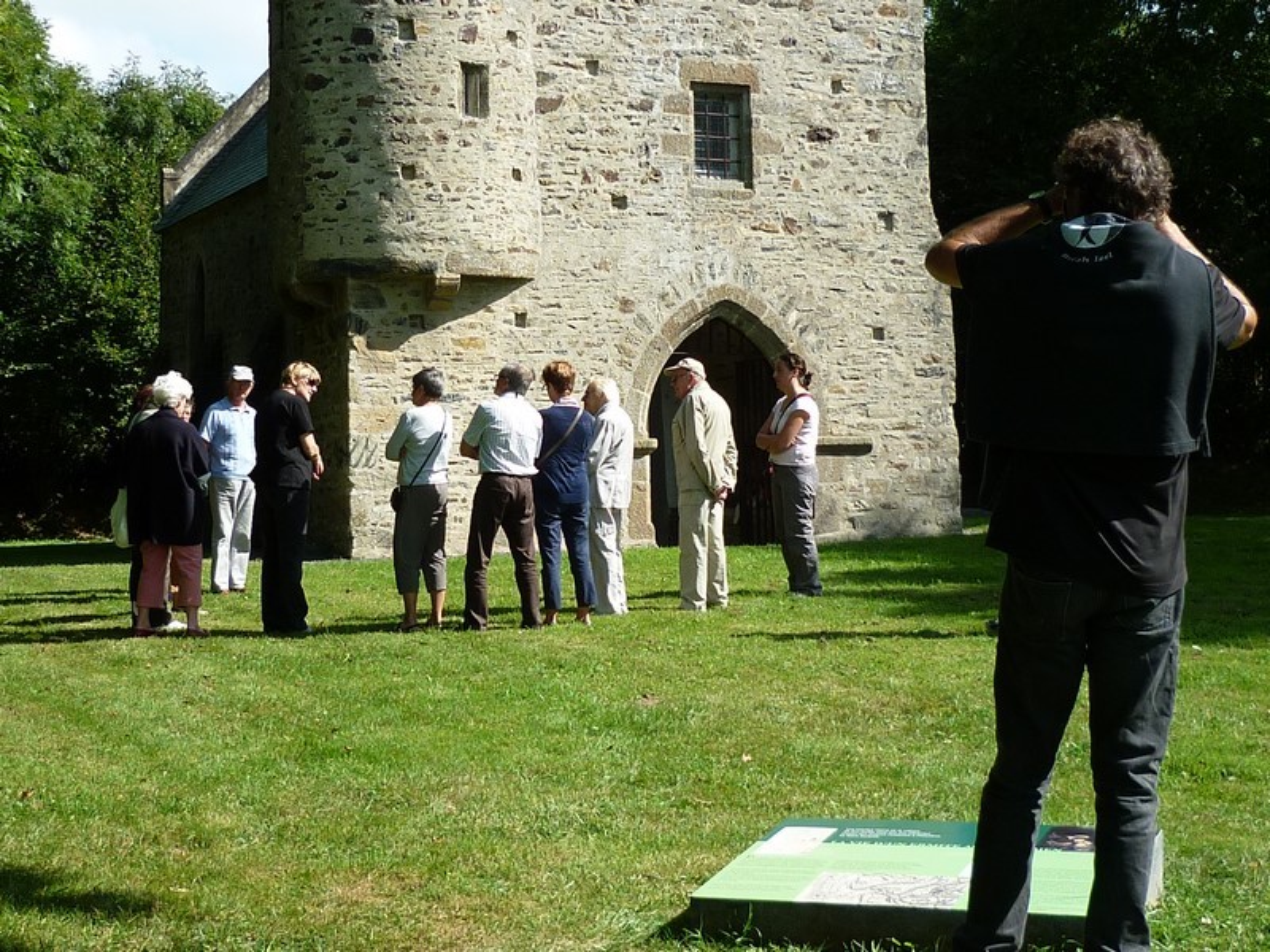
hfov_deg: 30.3
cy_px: 476
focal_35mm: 64
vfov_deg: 22.9
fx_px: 2348
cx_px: 635
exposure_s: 1/800
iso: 80
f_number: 2.9
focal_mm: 5.9
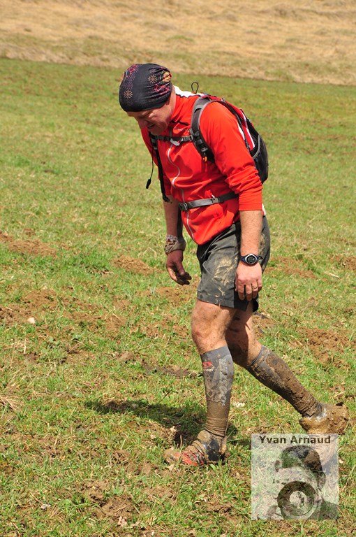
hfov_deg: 9.3
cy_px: 268
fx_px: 2186
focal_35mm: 147
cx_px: 178
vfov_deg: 14.0
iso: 640
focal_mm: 98
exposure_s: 1/1600
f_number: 10
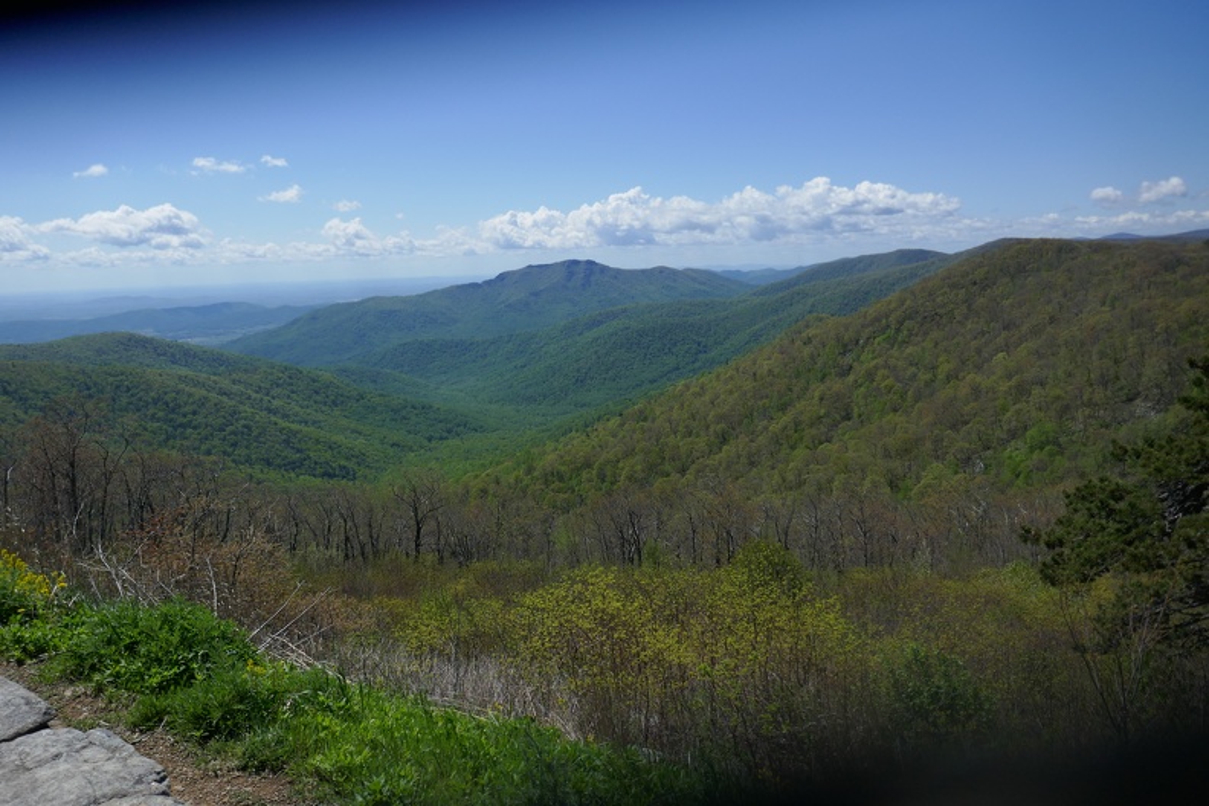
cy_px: 403
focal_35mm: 25
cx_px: 604
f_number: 2.8
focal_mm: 9.1
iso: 125
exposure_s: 1/3200
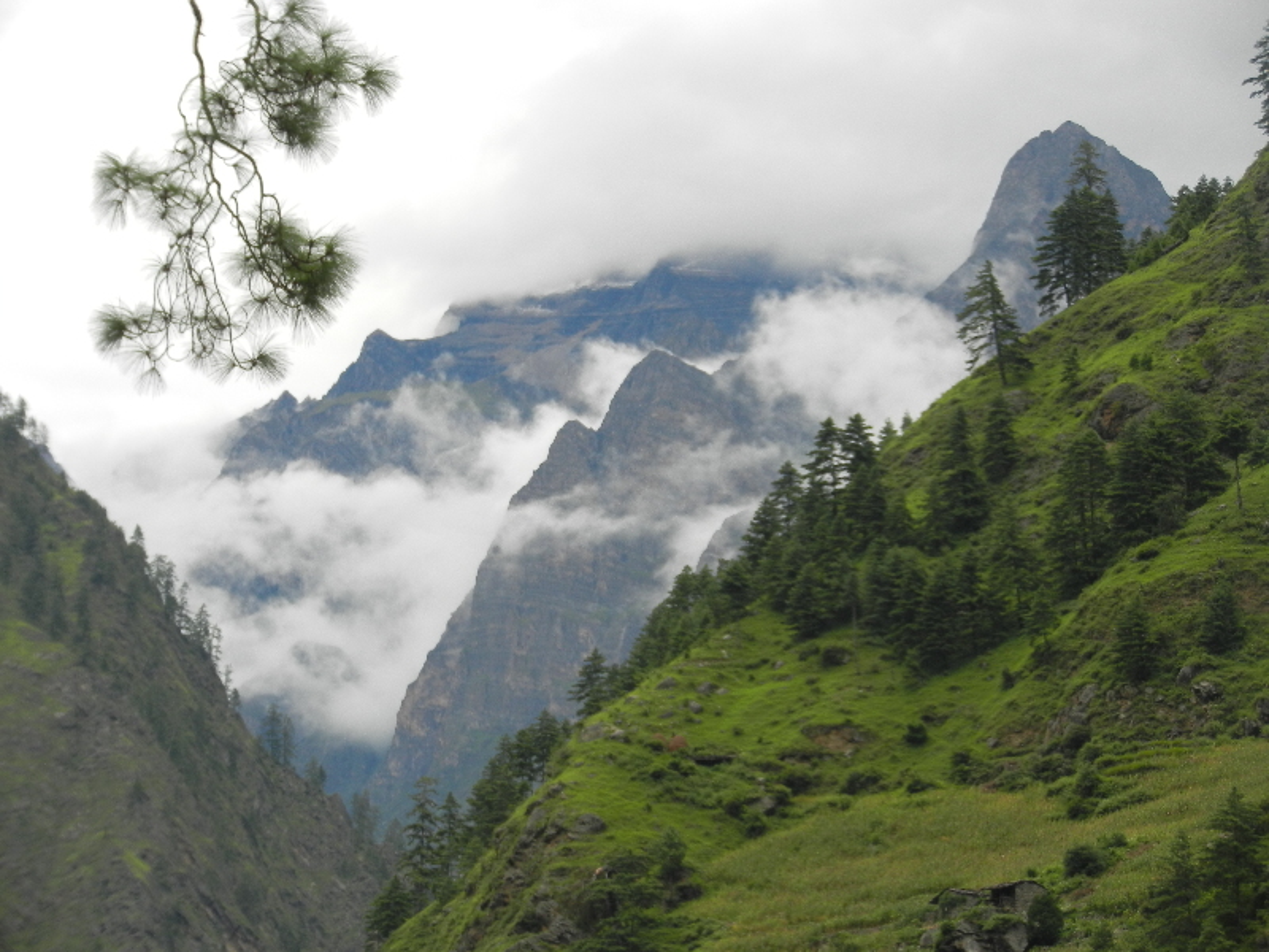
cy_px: 476
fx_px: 4509
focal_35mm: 123
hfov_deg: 16.0
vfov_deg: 12.0
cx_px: 634
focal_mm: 22.2
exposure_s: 1/80
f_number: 5.1
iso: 160
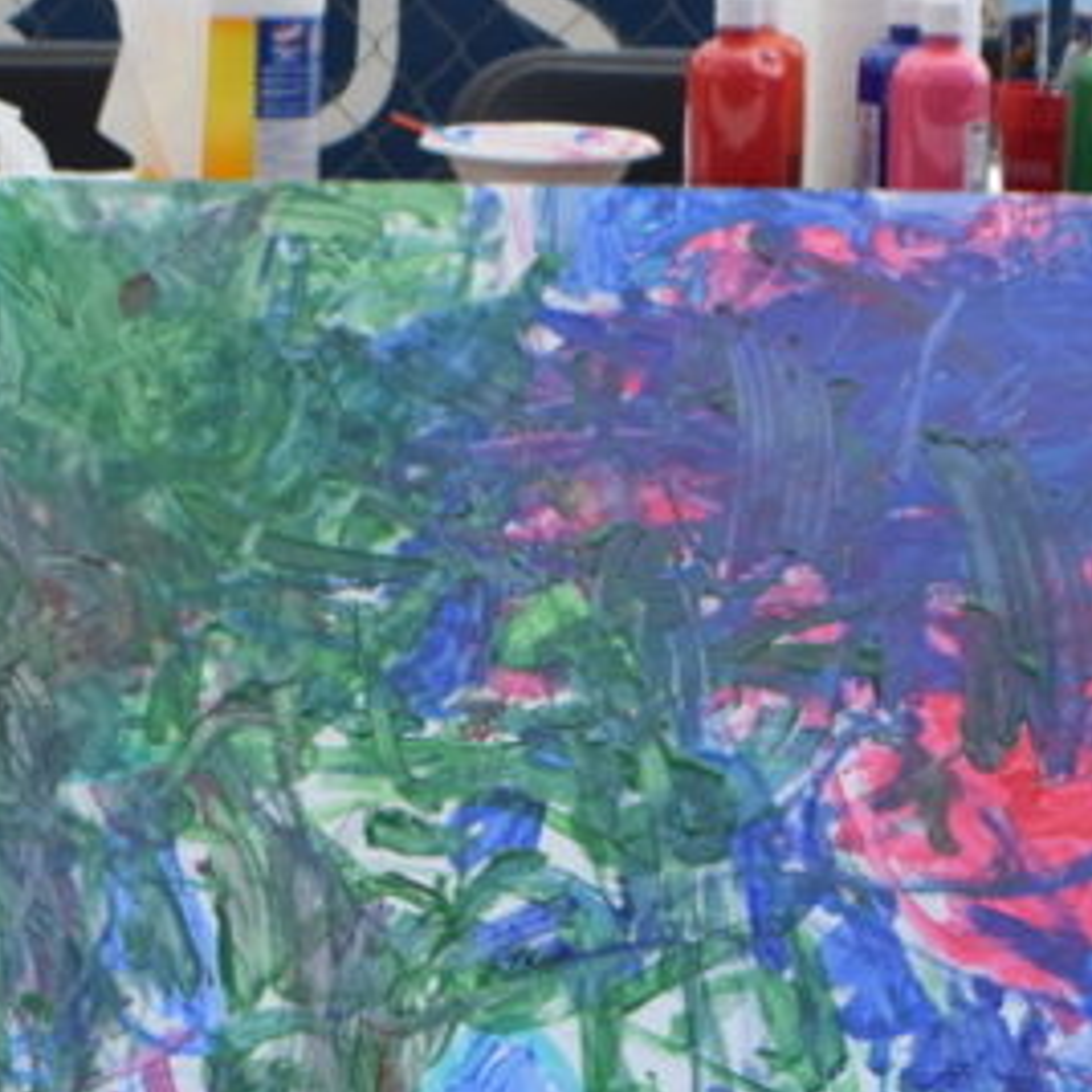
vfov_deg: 7.8
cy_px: 1155
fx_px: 7995
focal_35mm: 224
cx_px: 770
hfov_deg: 7.8
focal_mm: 46
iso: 400
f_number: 8
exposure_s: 1/250
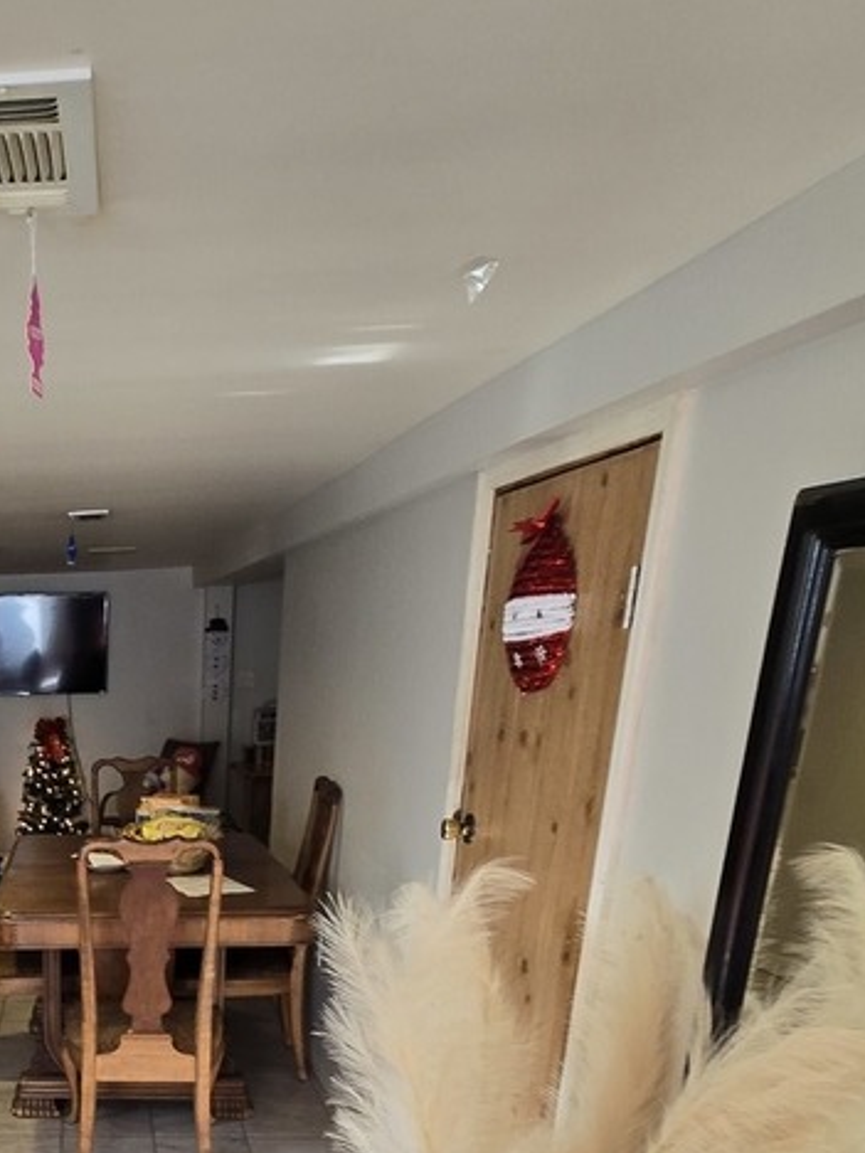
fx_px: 1000
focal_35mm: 30
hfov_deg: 41.6
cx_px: 30
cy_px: 1072
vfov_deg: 51.7
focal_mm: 2.2
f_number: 2.2
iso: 80
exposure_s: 1/60
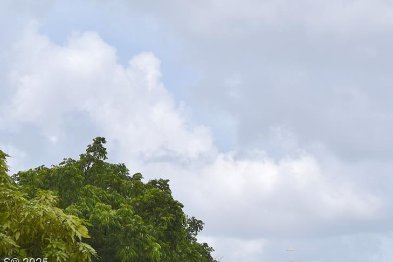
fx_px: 1977
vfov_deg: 7.5
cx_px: 307
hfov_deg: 11.3
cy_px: 264
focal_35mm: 181
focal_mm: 55
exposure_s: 1/500
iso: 200
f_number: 11
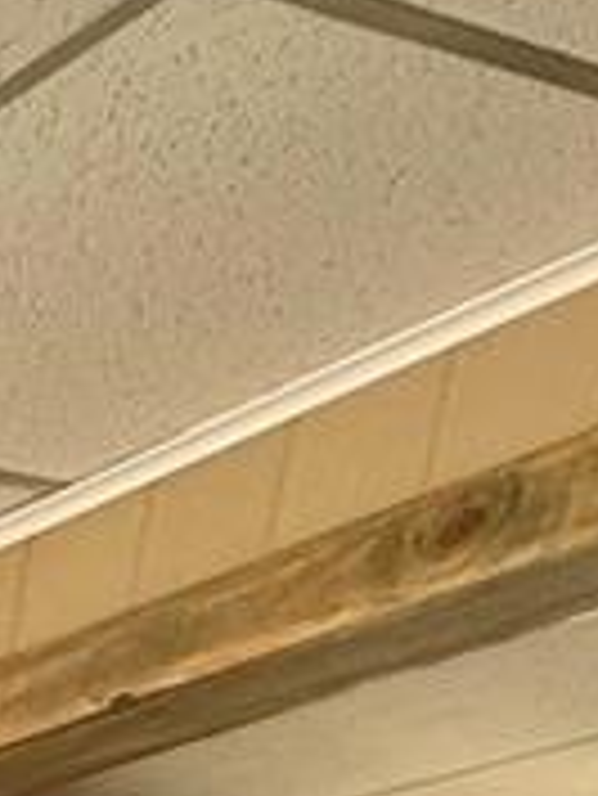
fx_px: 2186
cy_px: 2343
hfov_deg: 10.6
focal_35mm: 95
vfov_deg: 11.7
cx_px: -1218
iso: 64
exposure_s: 1/120
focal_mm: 2.22
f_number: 2.2
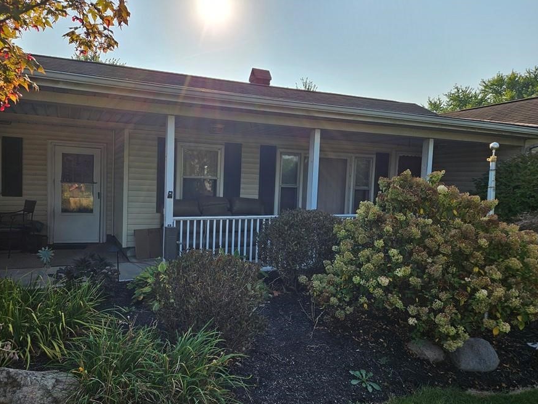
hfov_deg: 65.1
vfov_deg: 51.3
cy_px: 212
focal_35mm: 27
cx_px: 234
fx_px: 420
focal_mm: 5.4
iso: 25
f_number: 1.8
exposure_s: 1/1055
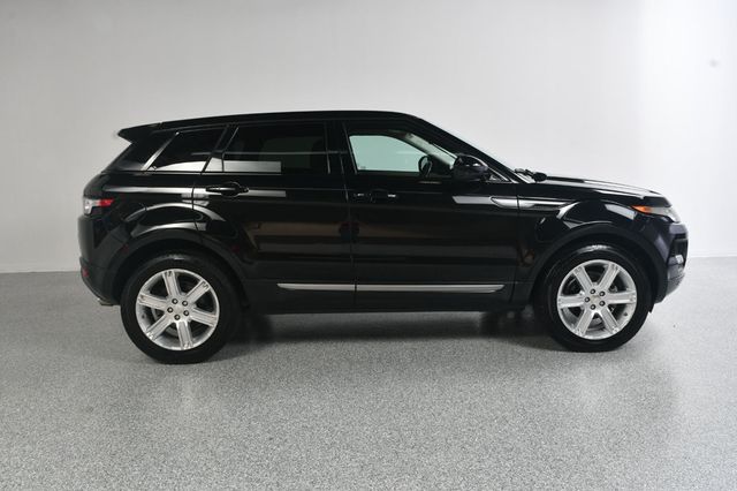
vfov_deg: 43.6
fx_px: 614
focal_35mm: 30
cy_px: 246
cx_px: 368
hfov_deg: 62.0
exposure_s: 1/160
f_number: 10
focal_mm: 20
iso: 100
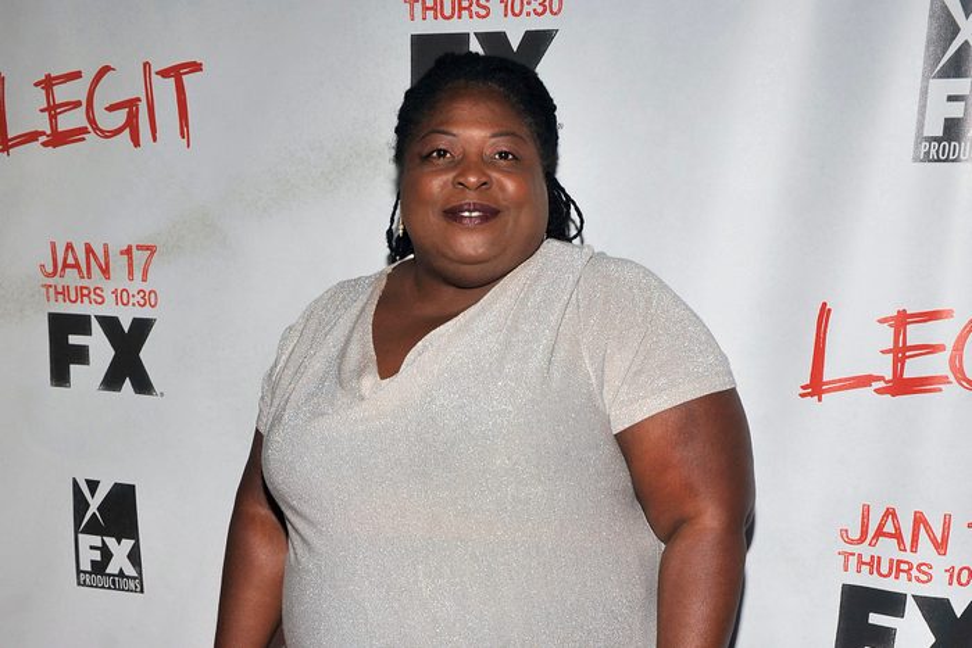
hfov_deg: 58.7
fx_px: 864
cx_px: 486
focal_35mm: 32
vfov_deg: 41.1
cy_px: 324
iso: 400
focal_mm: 32
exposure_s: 1/200
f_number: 6.3
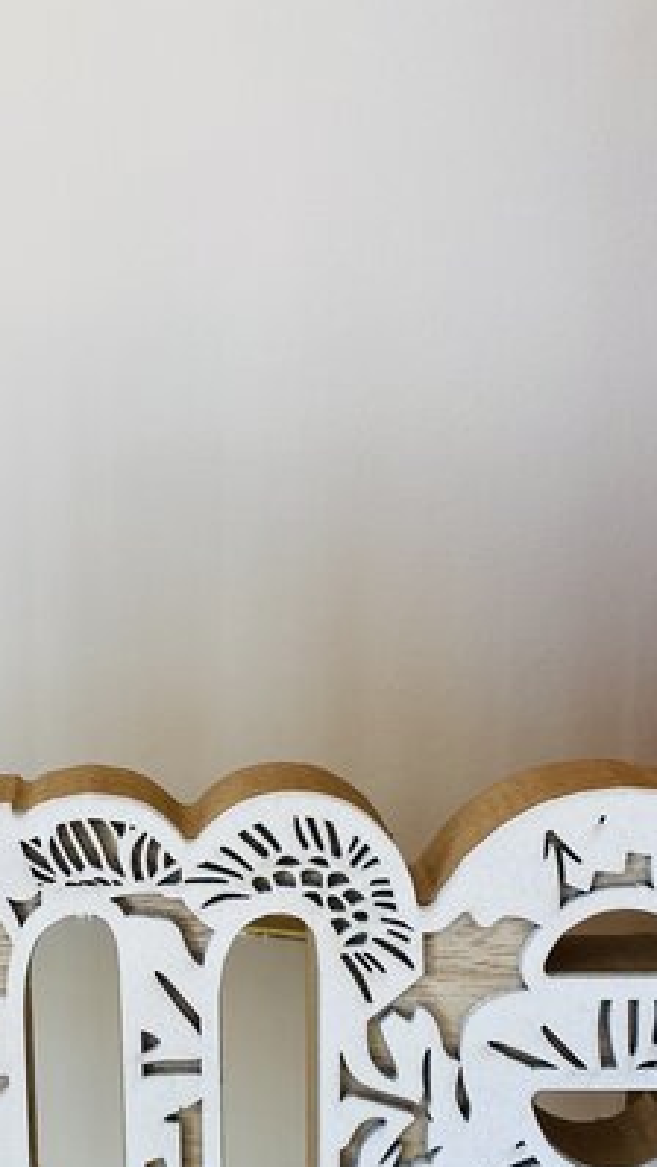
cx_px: -35
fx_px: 1765
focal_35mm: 57
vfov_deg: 36.5
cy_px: 689
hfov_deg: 20.3
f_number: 1.8
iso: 40
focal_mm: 4.25
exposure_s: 1/100
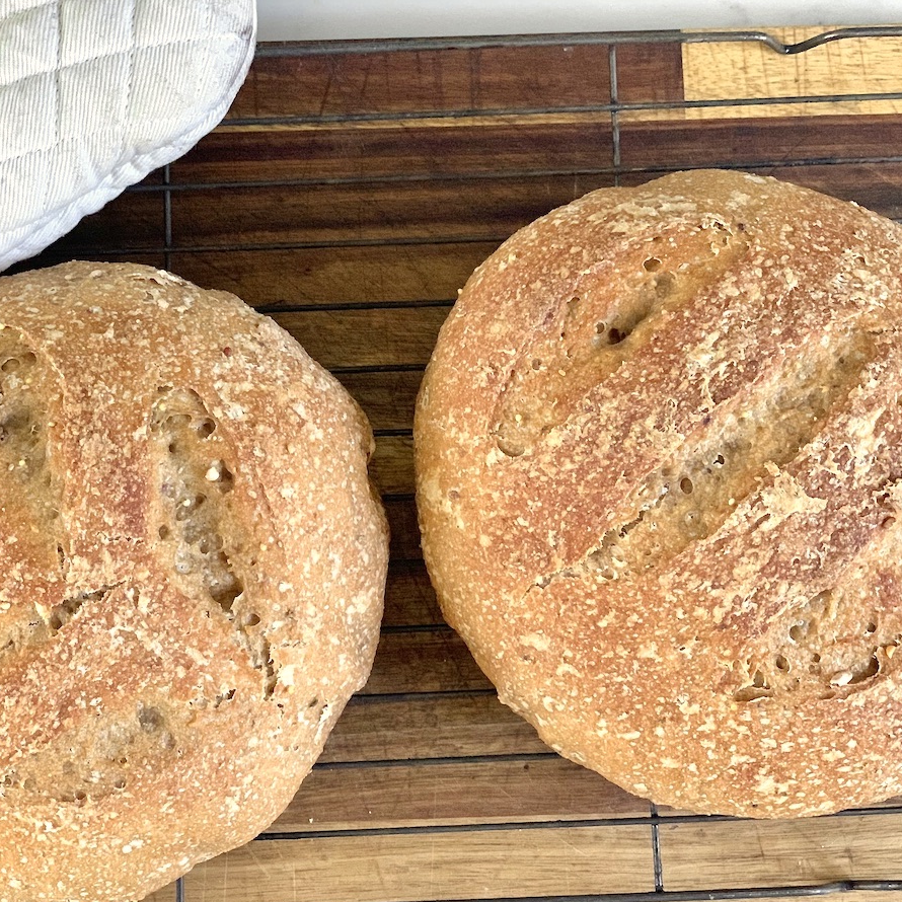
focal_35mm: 62
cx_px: 404
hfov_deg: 27.7
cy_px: 455
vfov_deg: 27.7
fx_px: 1828
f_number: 2.4
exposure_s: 1/60
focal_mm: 6
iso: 320
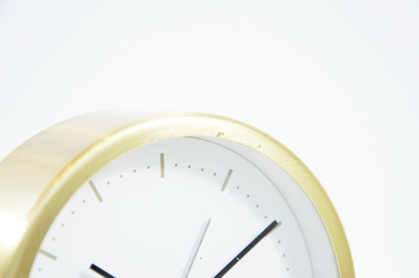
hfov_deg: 12.4
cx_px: 218
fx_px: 1934
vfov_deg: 8.2
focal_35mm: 167
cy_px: 138
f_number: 7.1
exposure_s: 1/100
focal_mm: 105
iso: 1600
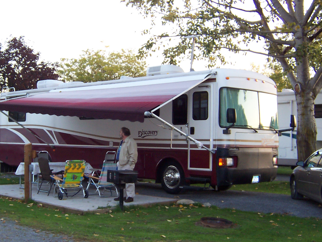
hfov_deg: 36.5
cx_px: 115
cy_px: 122
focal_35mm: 52
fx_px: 484
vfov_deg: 28.0
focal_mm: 5.6
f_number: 2.8
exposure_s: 1/60
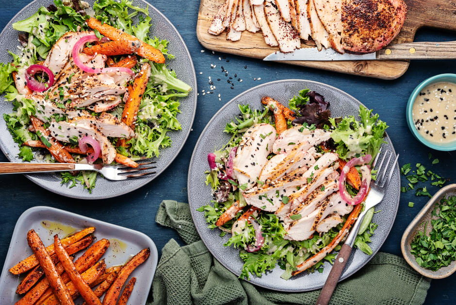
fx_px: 634
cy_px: 152
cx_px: 228
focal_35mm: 50
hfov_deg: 39.6
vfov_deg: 27.0
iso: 200
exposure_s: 1/160
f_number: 14
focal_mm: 50
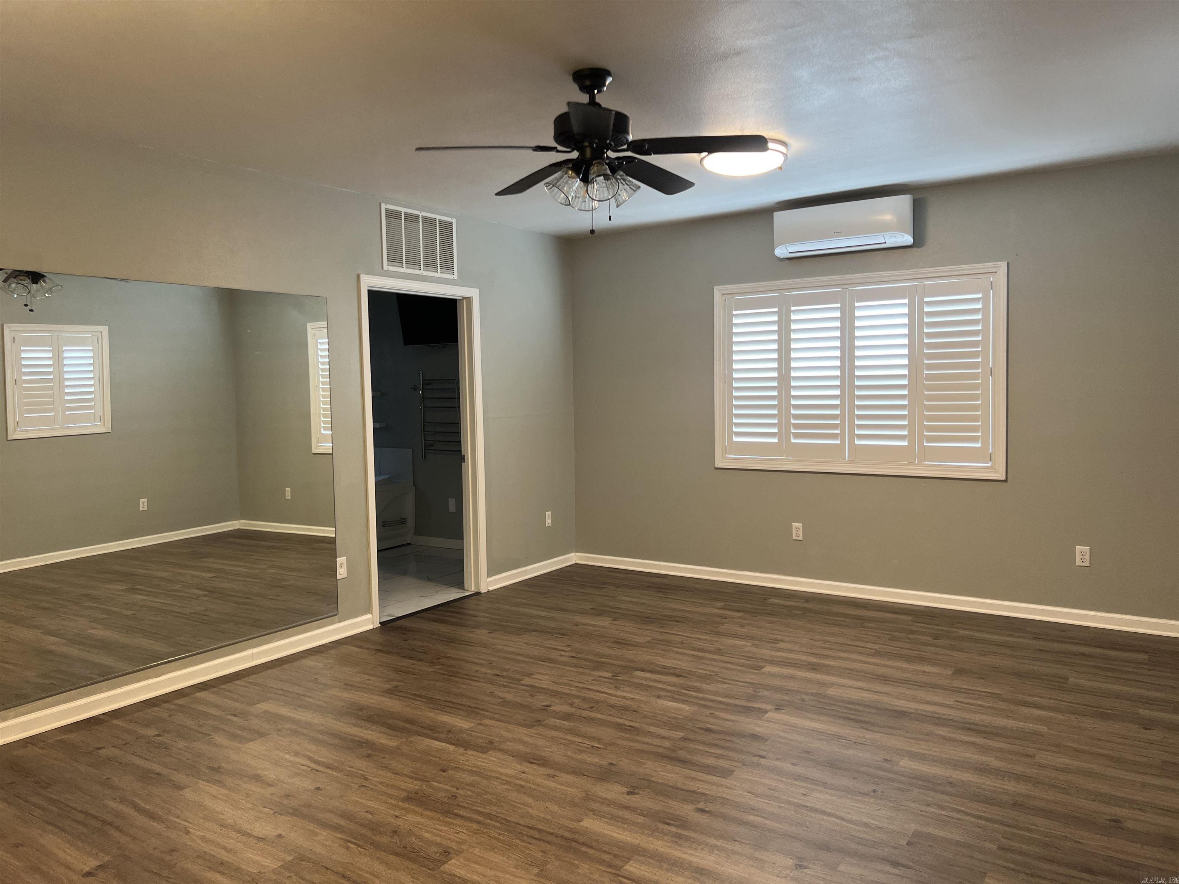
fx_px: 886
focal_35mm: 26
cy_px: 442
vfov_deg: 53.1
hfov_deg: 67.3
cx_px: 590
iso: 80
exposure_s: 1/60
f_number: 1.5
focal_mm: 5.7
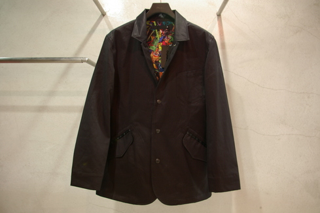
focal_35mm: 27
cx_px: 160
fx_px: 240
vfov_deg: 47.9
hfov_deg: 67.4
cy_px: 106
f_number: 4.5
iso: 200
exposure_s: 1/1.43
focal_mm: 18
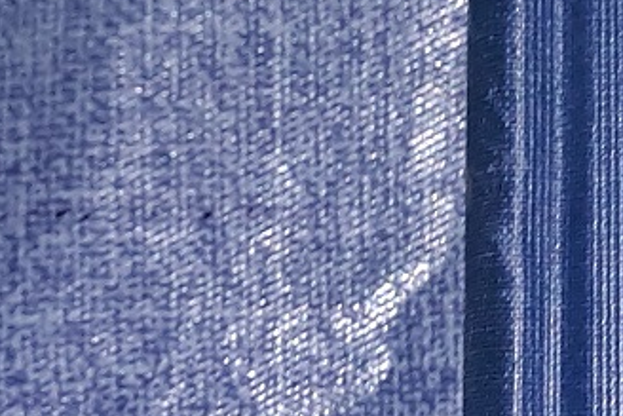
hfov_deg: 10.1
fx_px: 3168
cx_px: 1392
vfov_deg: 7.5
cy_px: 498
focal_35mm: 183
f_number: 1.7
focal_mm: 3.7
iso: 64
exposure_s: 1/60
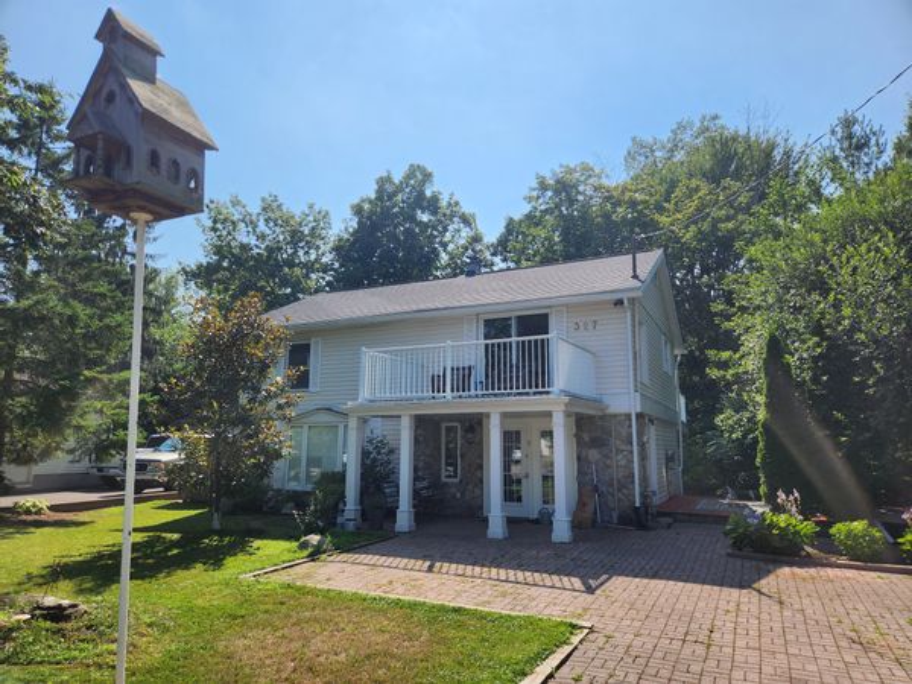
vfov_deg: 58.9
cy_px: 342
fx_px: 606
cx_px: 456
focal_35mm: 23
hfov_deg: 73.9
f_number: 1.8
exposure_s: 1/1844
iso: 20
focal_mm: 5.4
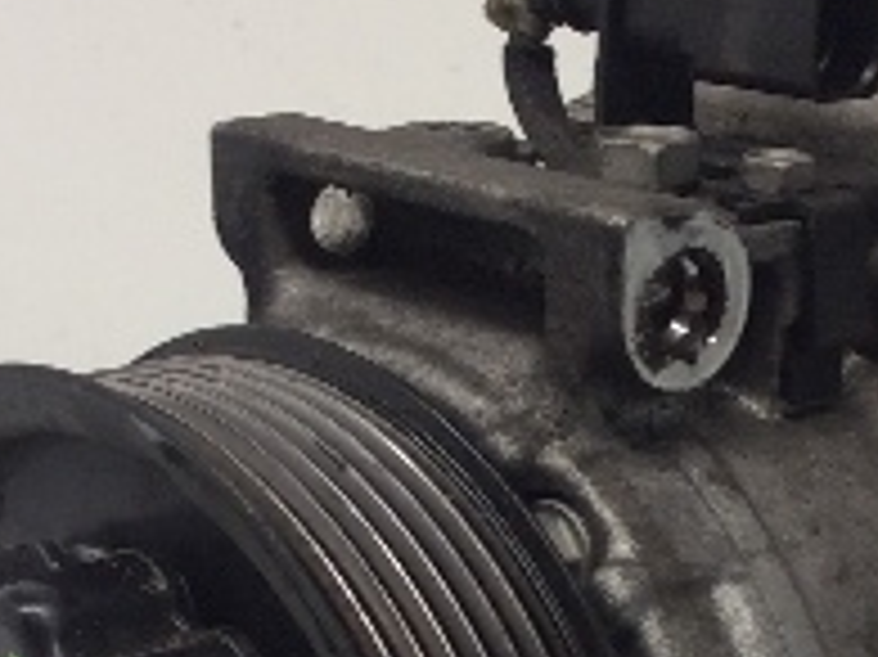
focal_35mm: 105
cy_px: 788
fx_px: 2662
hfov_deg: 18.7
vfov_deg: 13.7
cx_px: 576
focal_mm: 3.3
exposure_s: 1/40
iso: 40
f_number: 2.4
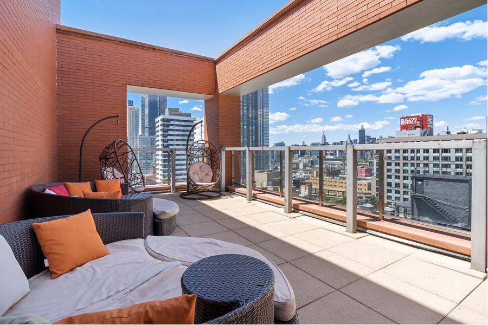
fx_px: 230
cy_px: 162
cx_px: 244
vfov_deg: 70.4
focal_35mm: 17
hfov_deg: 93.3
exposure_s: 1/80
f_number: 13
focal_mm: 17
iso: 100
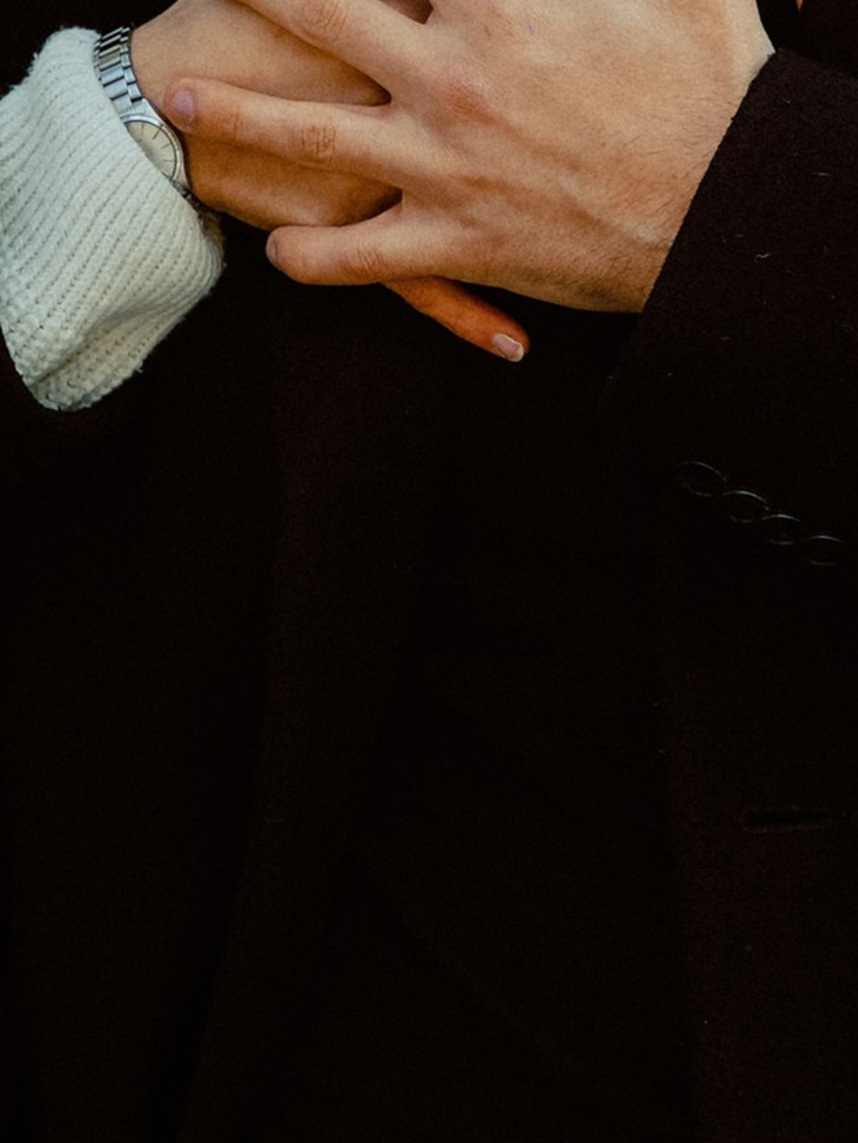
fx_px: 12486
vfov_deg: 5.2
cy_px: 409
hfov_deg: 3.9
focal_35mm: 378
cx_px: 321
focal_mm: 85
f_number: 2.2
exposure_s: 1/2000
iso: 125
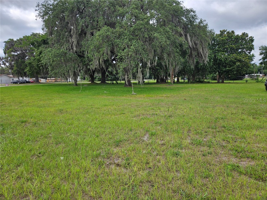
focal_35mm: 23
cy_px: 100
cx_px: 134
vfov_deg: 58.9
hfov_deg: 73.9
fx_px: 177
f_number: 1.8
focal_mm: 5.4
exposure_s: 1/1096
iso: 25
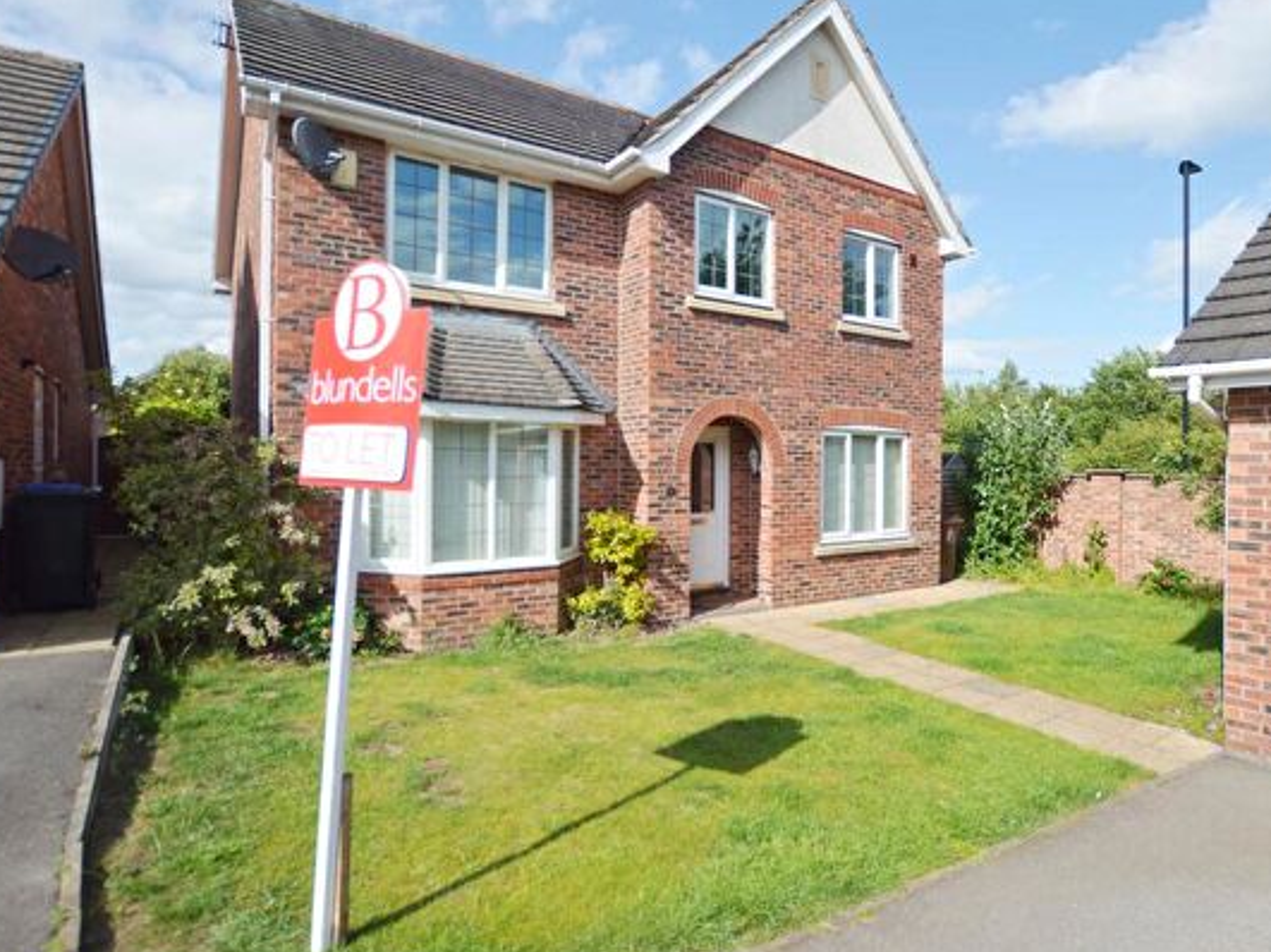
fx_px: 697
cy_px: 466
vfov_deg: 68.7
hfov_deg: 84.1
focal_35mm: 19
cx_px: 728
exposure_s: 1/1250
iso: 100
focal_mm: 10
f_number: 3.5
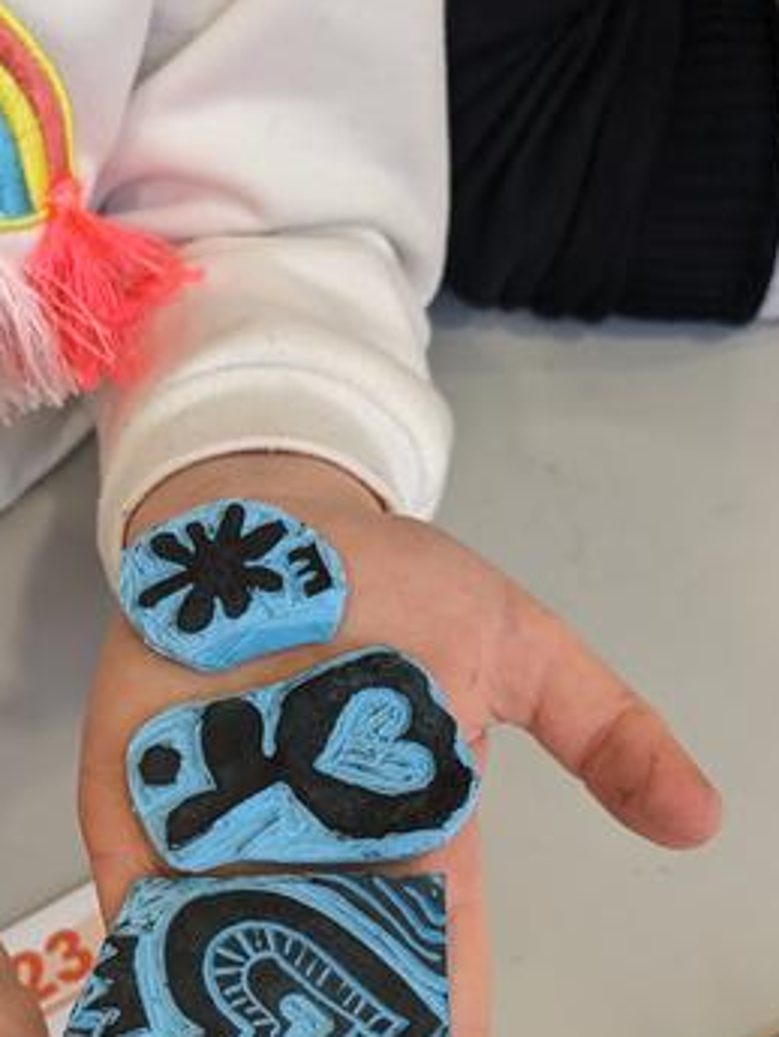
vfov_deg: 39.4
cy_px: 775
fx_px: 1409
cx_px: 268
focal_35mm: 47
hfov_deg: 30.7
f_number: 1.73
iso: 193
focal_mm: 4.38
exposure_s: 1/99.9
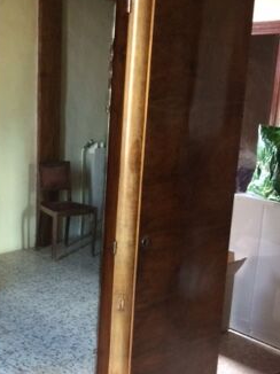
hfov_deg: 24.5
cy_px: 247
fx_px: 616
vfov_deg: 33.5
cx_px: 6
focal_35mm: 57
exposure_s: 1/33
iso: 160
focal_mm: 4.15
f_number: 2.2
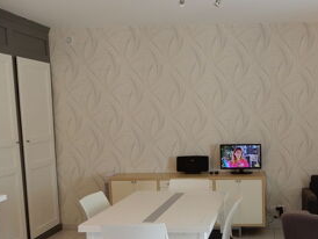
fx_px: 386
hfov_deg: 42.8
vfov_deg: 34.0
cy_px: 162
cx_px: 252
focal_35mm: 42
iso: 140
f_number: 3.4
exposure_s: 1/30
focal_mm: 4.3
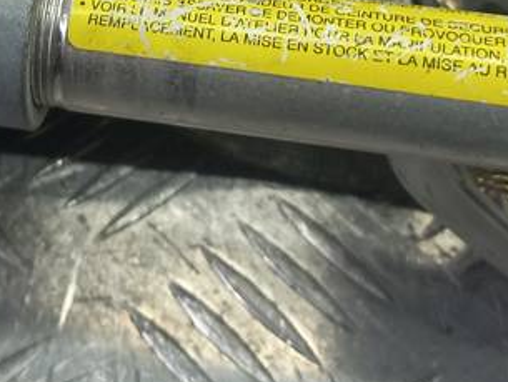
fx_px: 1233
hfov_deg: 22.9
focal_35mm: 84
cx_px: 87
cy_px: -48
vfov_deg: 17.0
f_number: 1.8
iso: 64
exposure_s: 1/50
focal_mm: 4.6
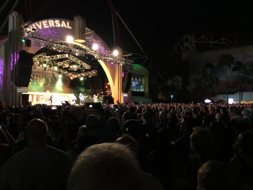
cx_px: 126
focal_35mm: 29
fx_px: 212
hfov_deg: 61.7
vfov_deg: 48.2
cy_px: 95
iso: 80
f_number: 2.2
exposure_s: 1/4
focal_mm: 4.15
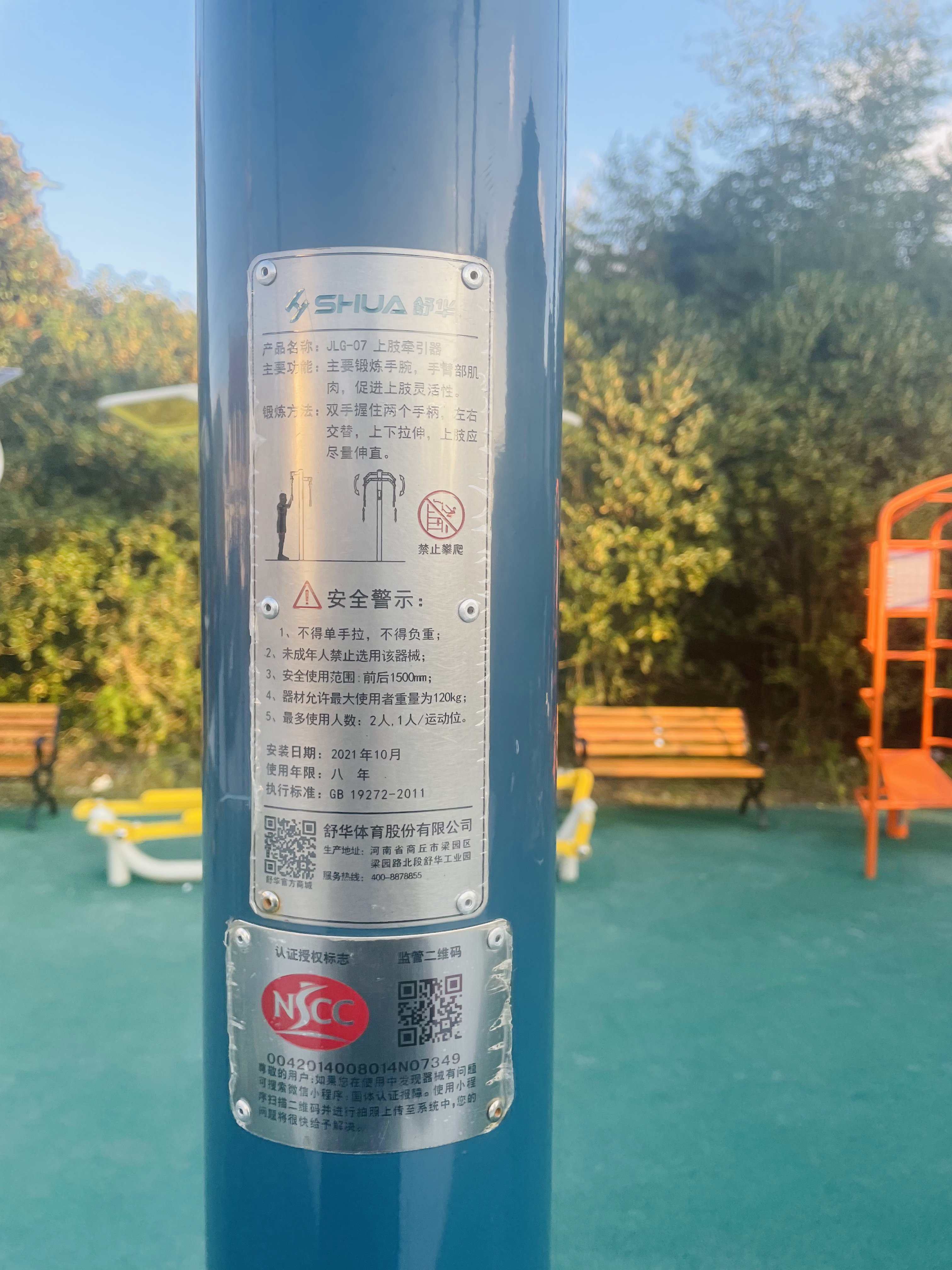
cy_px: 635
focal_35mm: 26
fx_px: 953
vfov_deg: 67.3
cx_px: 476
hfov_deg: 53.1
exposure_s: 1/326
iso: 32
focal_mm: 4.2
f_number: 1.6
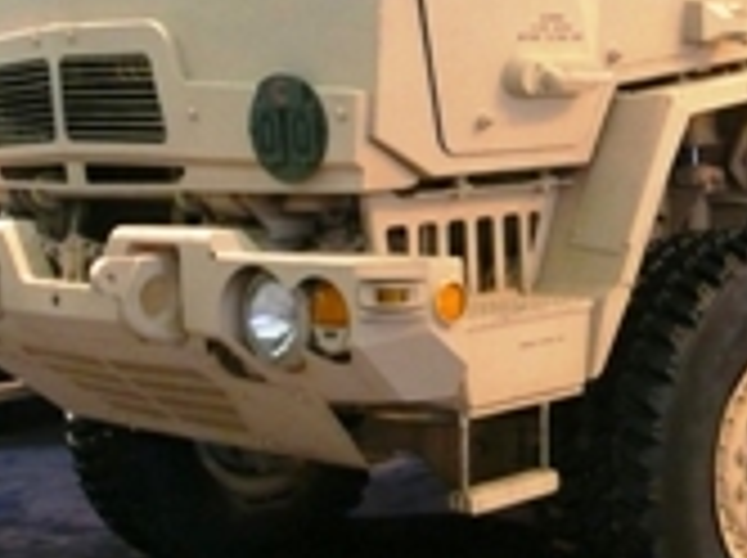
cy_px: 47
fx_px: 1595
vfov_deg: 19.5
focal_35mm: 74
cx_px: 441
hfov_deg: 26.3
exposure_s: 1/30
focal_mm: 7.4
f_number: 2.8
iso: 400
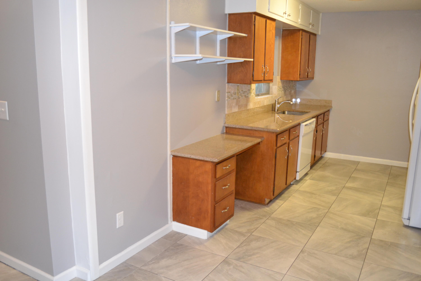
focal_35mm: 30
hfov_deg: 61.9
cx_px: 210
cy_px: 140
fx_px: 351
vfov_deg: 43.6
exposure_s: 1/60
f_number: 3.8
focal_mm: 20
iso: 1600
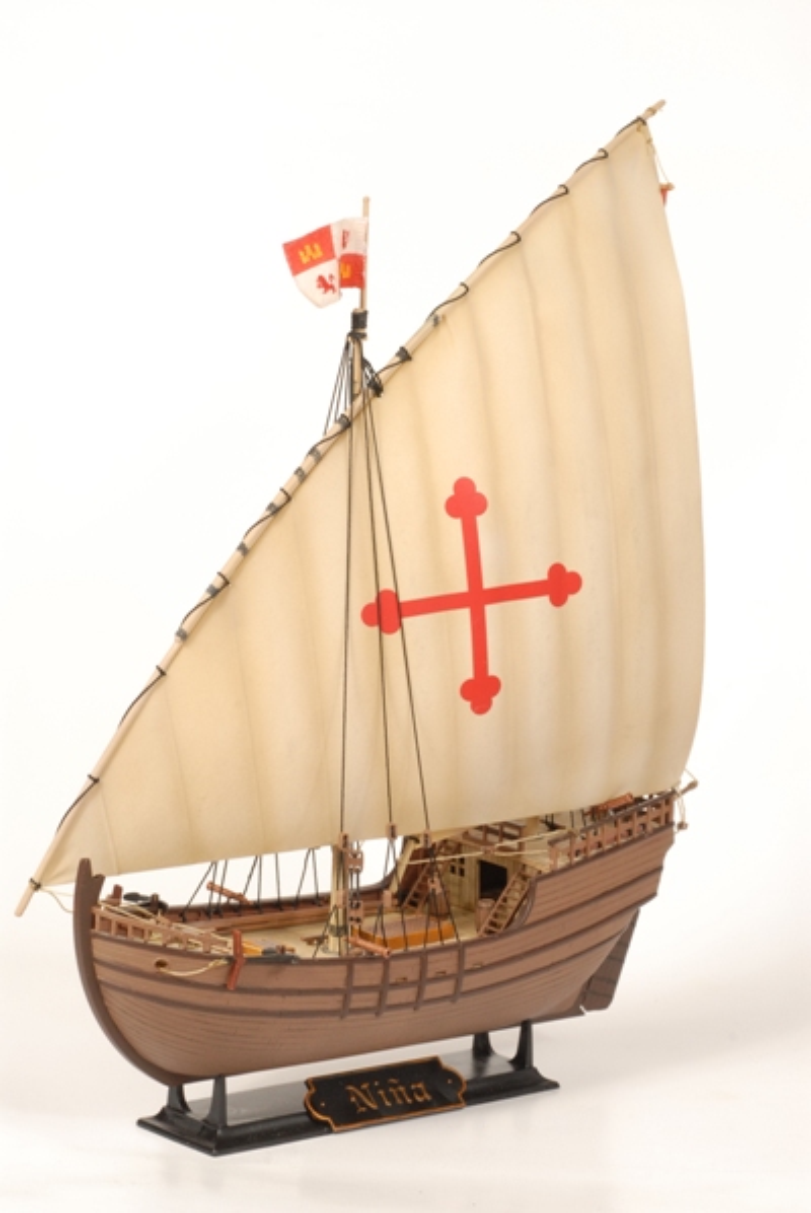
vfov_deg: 22.6
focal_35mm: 90
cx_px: 406
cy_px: 606
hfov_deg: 15.2
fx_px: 3034
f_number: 22
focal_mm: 60
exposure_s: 1/160
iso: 400
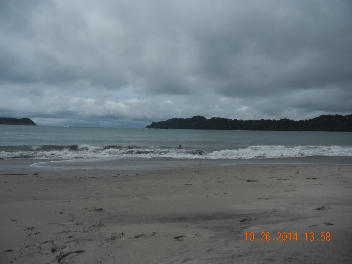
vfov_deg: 46.8
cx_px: 176
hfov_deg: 60.0
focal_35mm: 30
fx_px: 305
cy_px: 132
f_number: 7
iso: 160
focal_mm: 5.4
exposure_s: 1/1333
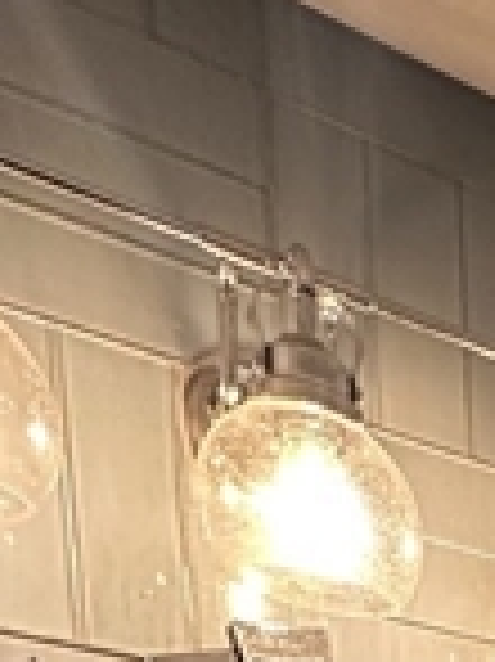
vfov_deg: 17.6
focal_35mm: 73
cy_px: 1369
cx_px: 1143
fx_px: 1394
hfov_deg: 14.4
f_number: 2.2
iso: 200
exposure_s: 1/60
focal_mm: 2.22
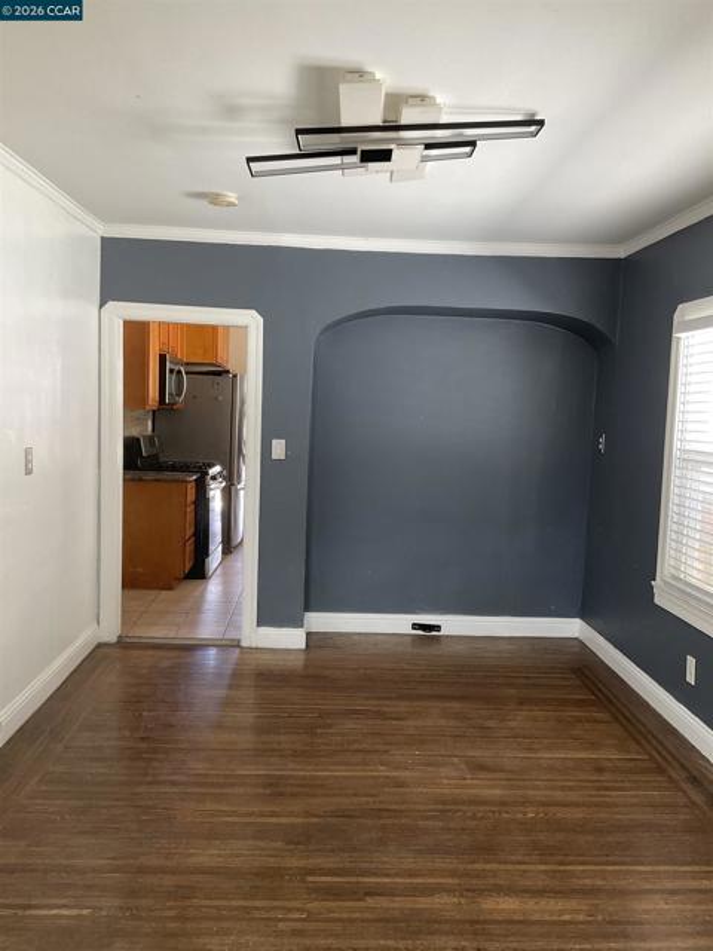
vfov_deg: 61.7
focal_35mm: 29
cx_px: 356
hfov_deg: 48.2
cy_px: 476
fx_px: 796
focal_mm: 3
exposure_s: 1/60
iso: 50
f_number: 1.8
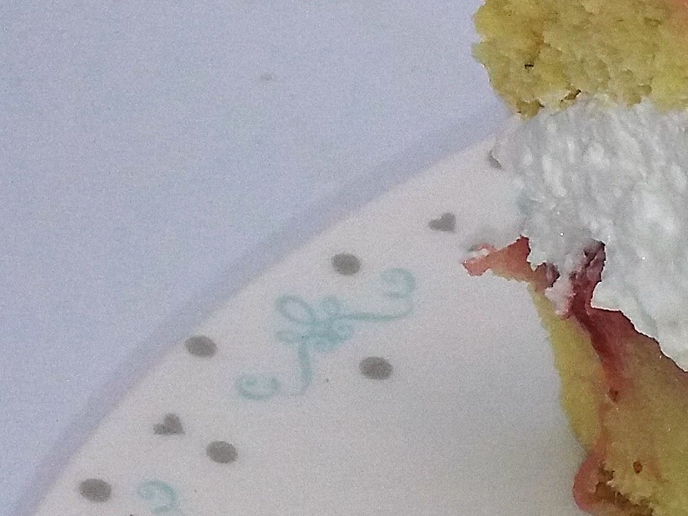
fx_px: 2782
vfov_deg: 10.4
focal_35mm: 140
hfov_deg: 11.5
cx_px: 1669
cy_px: 675
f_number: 1.9
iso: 64
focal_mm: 3.7
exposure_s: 1/859
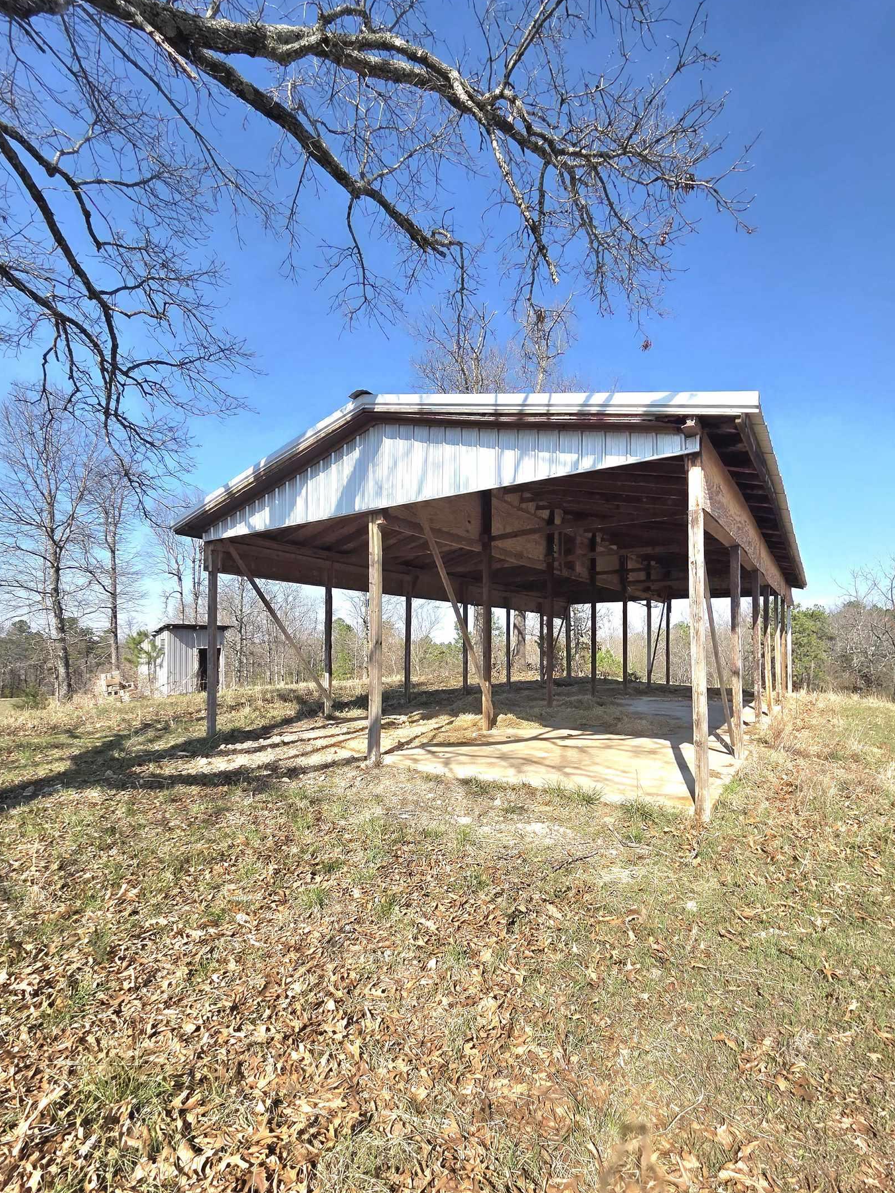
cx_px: 471
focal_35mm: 14
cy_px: 635
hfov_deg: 85.6
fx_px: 482
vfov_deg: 101.9
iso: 50
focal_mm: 2.2
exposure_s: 1/1667
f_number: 2.2
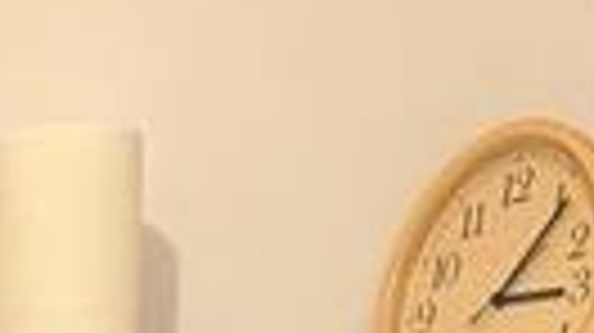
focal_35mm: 152
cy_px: 1593
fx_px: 2392
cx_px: -243
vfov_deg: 5.9
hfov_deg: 13.5
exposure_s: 1/60
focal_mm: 6.76
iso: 320
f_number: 1.78
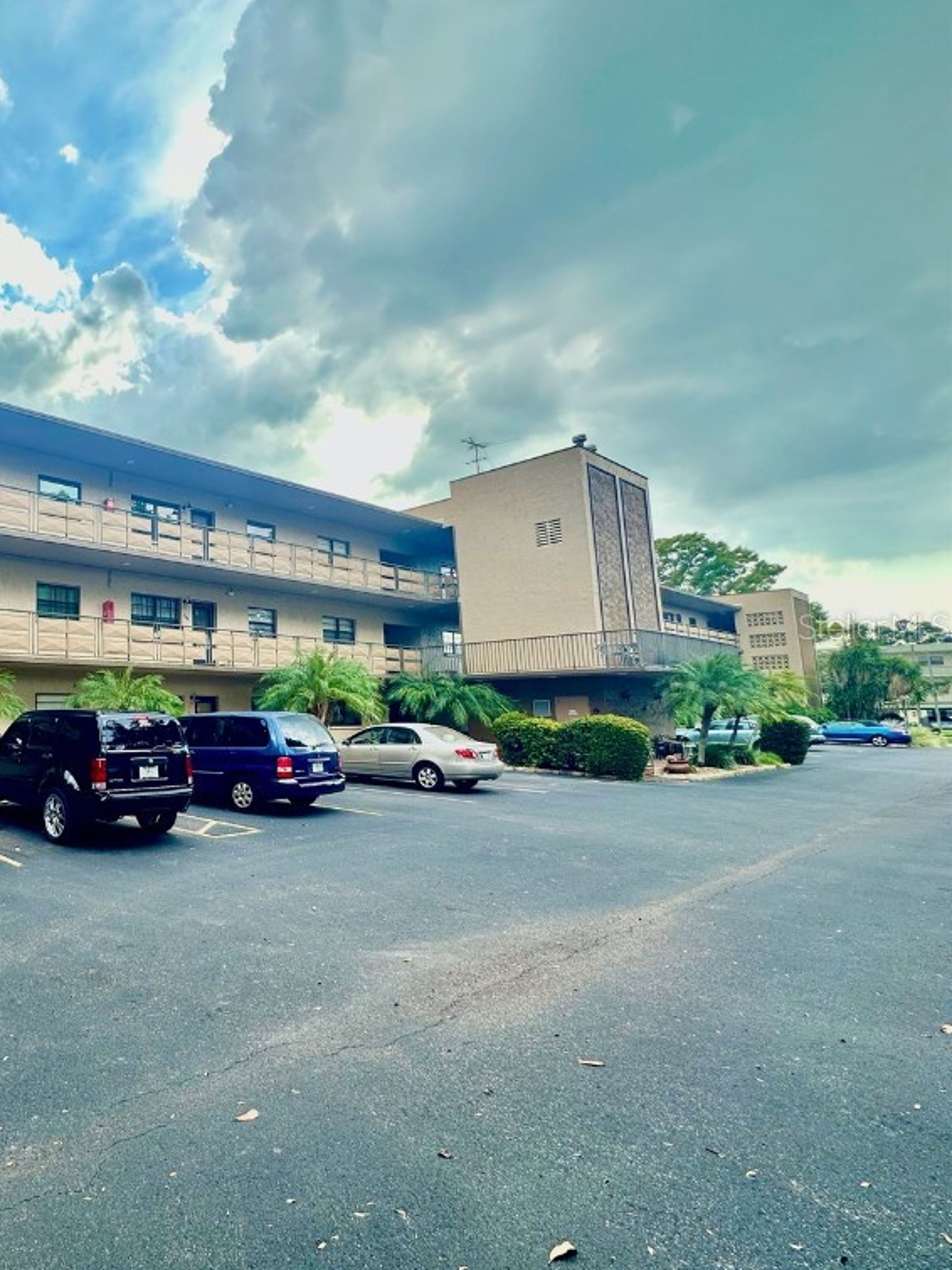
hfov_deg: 58.7
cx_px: 96
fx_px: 697
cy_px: 626
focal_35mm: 19
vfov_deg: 84.7
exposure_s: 1/421
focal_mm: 2.22
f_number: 2.2
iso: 40
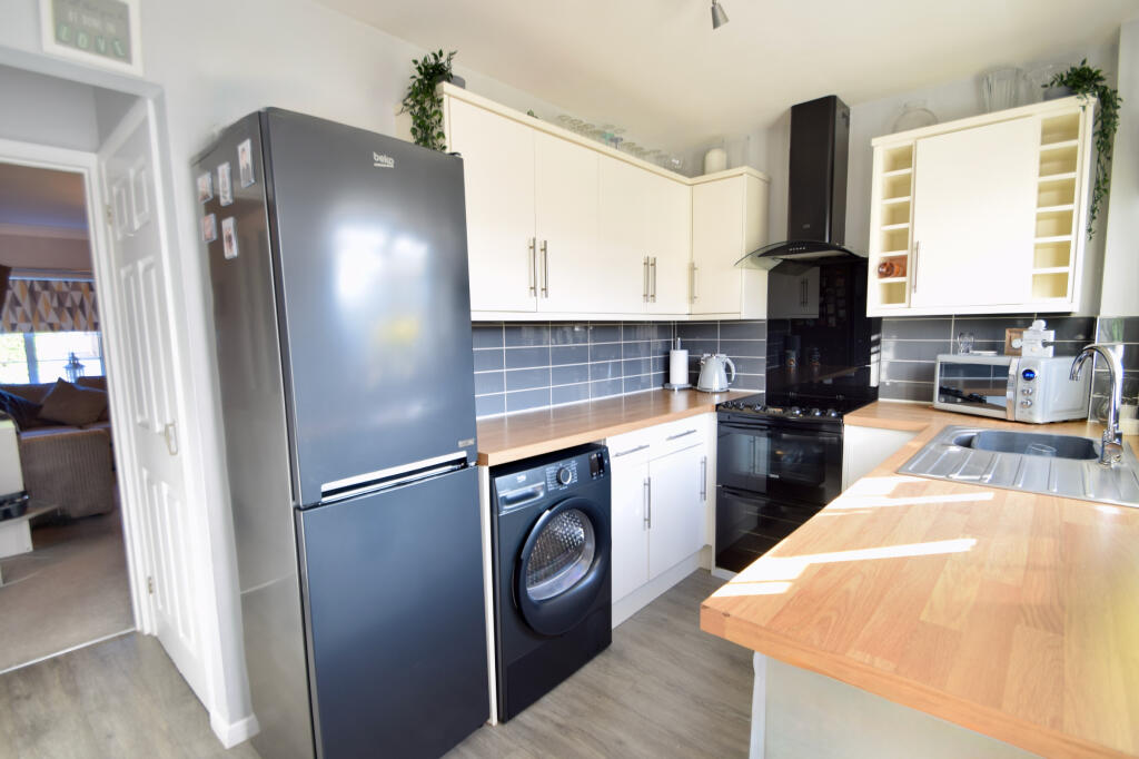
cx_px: 570
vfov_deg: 77.3
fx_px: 474
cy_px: 380
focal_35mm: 15
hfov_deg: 100.4
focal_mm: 10
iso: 160
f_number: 4.5
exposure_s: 1/15
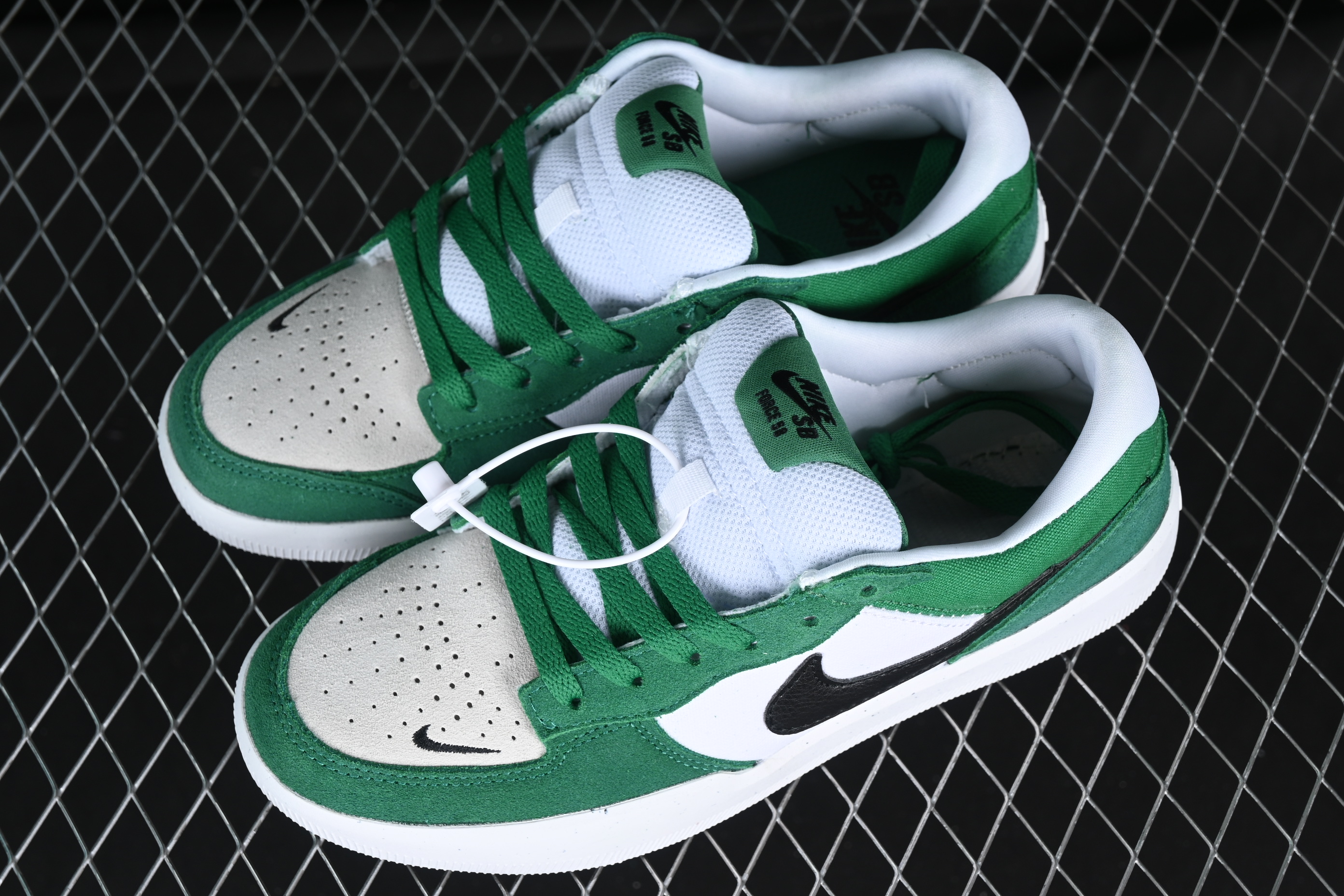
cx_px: 672
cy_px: 448
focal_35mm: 75
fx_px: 2800
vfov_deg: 18.2
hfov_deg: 27.0
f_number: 7.1
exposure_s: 1/60
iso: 160
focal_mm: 50
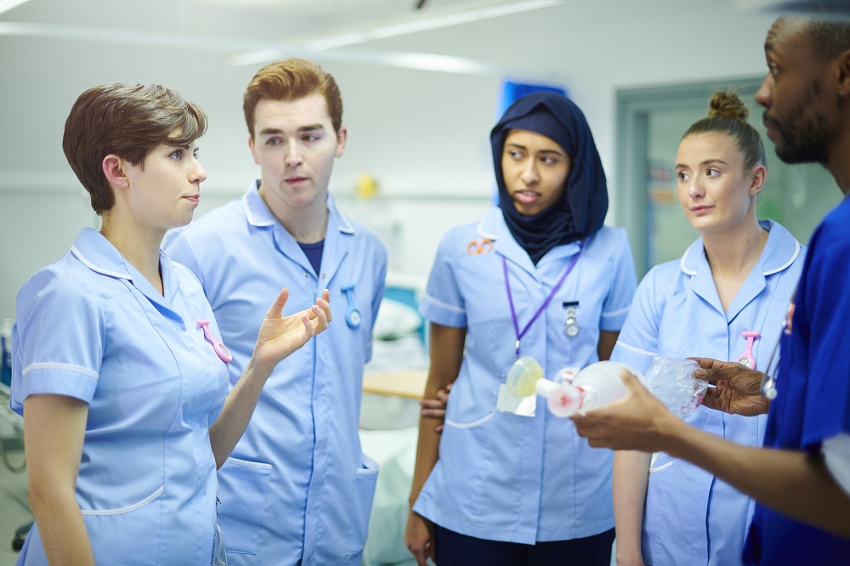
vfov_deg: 27.0
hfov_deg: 39.6
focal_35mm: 50
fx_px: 1180
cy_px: 283
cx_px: 425
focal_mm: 50
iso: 200
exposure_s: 1/100
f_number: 2
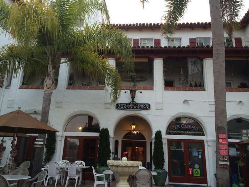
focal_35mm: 30
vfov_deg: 46.8
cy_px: 94
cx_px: 124
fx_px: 216
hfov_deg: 60.0
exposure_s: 1/60
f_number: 2.2
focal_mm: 4.12
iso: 50
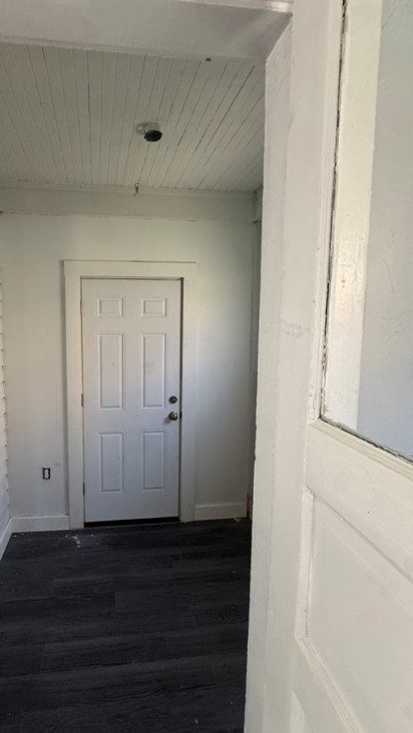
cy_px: 358
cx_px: 127
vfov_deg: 99.3
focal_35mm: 16
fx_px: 311
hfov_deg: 64.8
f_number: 2.2
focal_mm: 2.22
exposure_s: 1/60
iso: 400
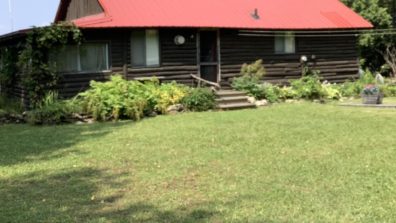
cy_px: 63
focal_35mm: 47
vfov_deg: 25.2
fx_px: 494
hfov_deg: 43.7
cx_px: 187
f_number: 2.4
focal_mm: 3.3
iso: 25
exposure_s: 1/668
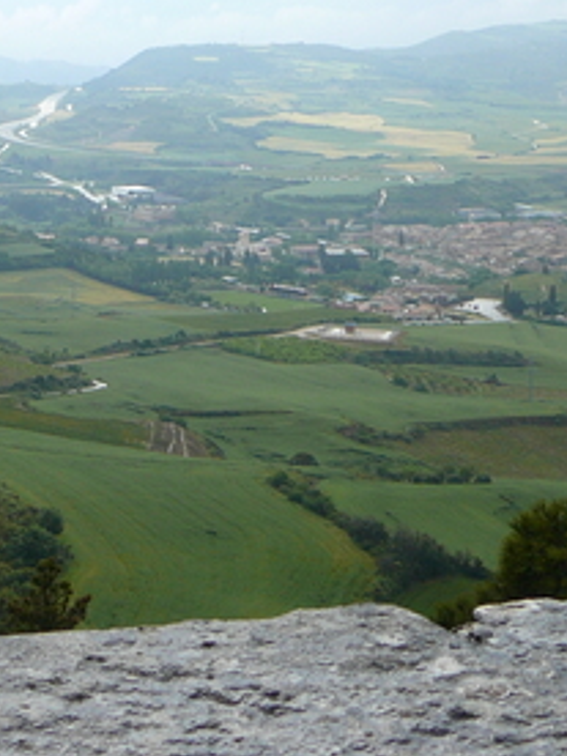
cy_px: 153
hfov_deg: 19.2
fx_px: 1660
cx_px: 140
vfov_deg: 25.2
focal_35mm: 76
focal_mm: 5.2
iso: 80
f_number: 2.8
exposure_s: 1/800
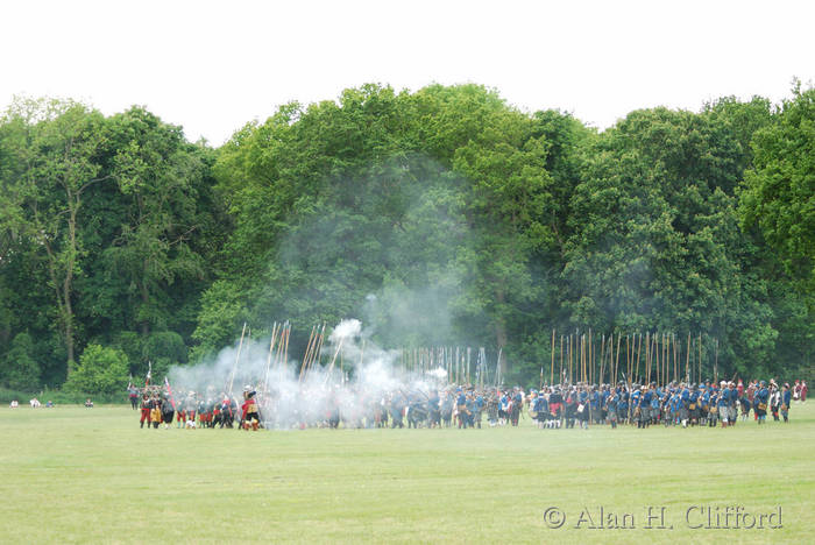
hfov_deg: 17.0
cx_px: 408
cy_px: 272
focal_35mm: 120
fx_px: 2719
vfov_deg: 11.4
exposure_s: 1/500
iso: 400
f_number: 4.5
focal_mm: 80
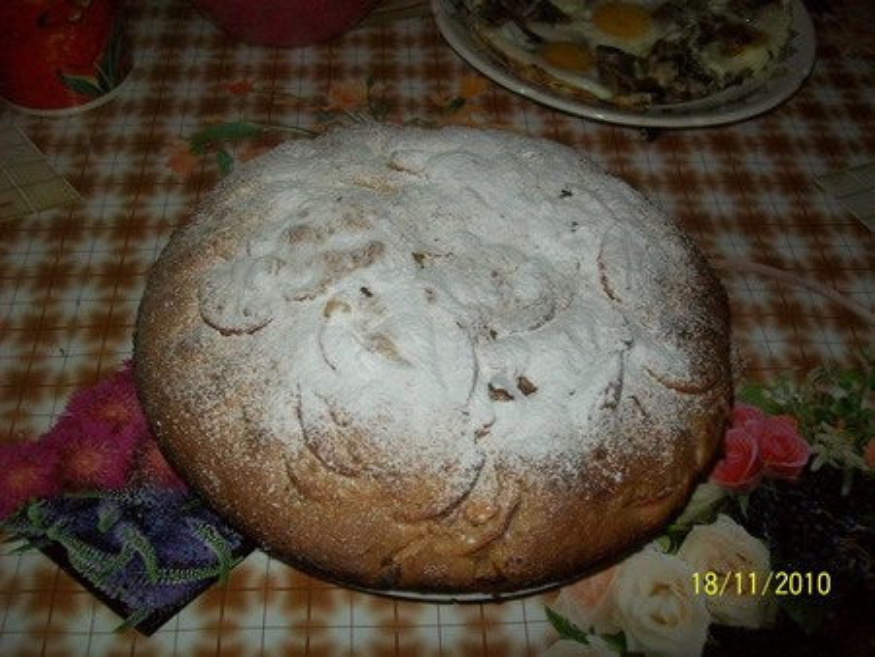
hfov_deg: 51.3
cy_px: 328
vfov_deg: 39.7
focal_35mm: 36
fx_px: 910
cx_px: 438
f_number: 2.7
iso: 160
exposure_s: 1/60
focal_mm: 6
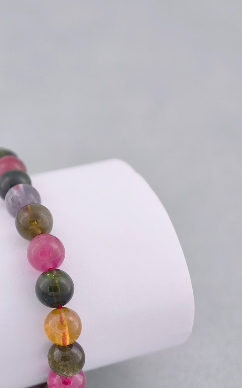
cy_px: 245
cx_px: 60
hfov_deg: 10.4
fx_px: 1330
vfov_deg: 16.5
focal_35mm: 126
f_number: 2.67
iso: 125
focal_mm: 22.48
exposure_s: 1/160
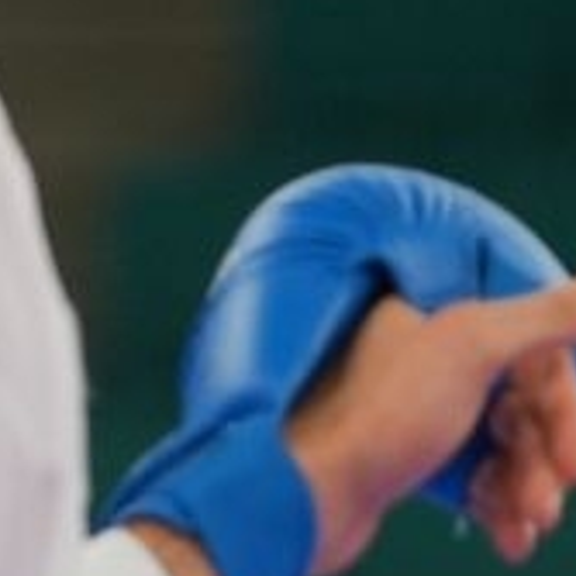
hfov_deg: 1.0
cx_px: 1593
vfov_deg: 1.0
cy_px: 1093
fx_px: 34432
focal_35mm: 1829
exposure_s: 1/1000
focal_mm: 200
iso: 500
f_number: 2.8
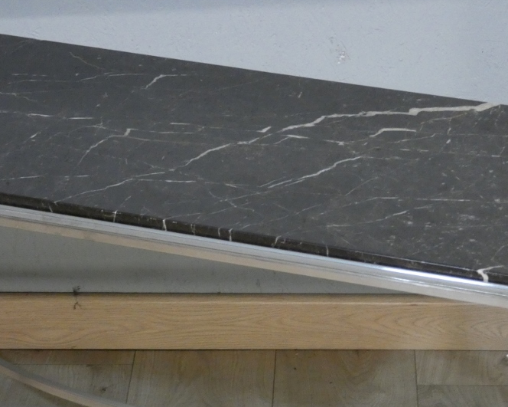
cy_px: 280
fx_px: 2420
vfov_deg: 9.6
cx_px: 361
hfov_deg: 12.0
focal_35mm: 161
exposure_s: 1/80
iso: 1000
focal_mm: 19.2
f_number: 4.9
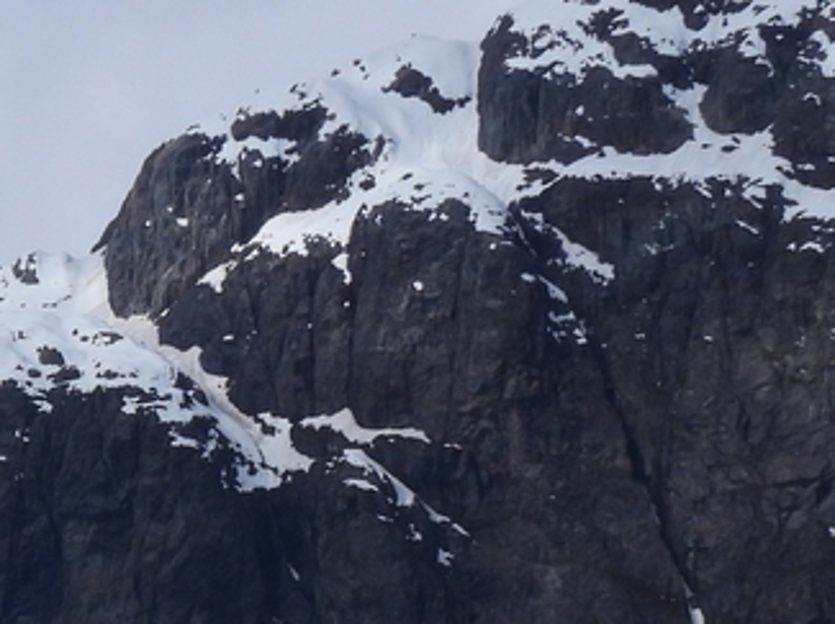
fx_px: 6650
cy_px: 544
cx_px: -391
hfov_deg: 7.1
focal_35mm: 276
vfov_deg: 5.4
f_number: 5.6
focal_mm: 12.5
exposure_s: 1/1600
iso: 100
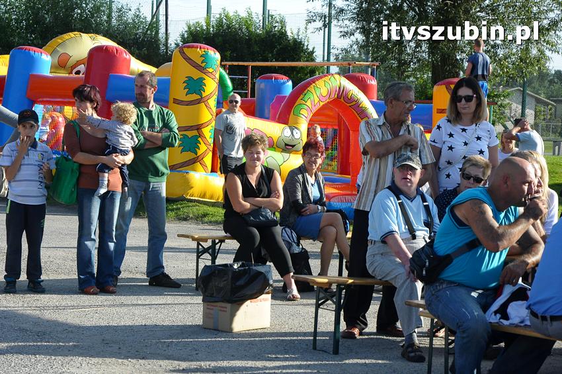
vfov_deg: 13.0
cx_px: 281
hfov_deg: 19.5
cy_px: 187
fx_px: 1638
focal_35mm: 105
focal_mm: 70
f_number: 8
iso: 800
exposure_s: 1/1000
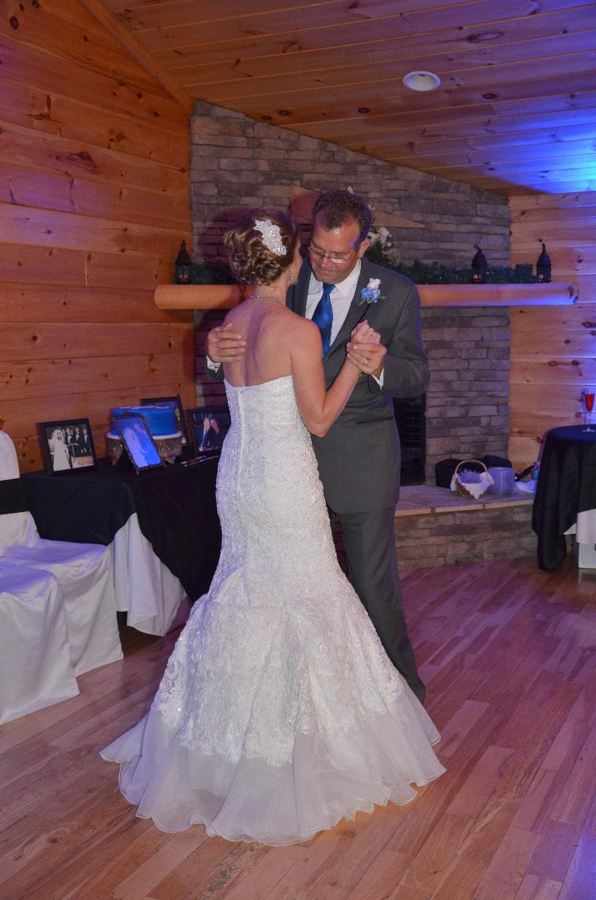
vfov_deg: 49.6
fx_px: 973
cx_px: 298
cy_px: 450
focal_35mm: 39
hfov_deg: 34.1
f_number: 4
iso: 800
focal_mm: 26
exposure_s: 1/60
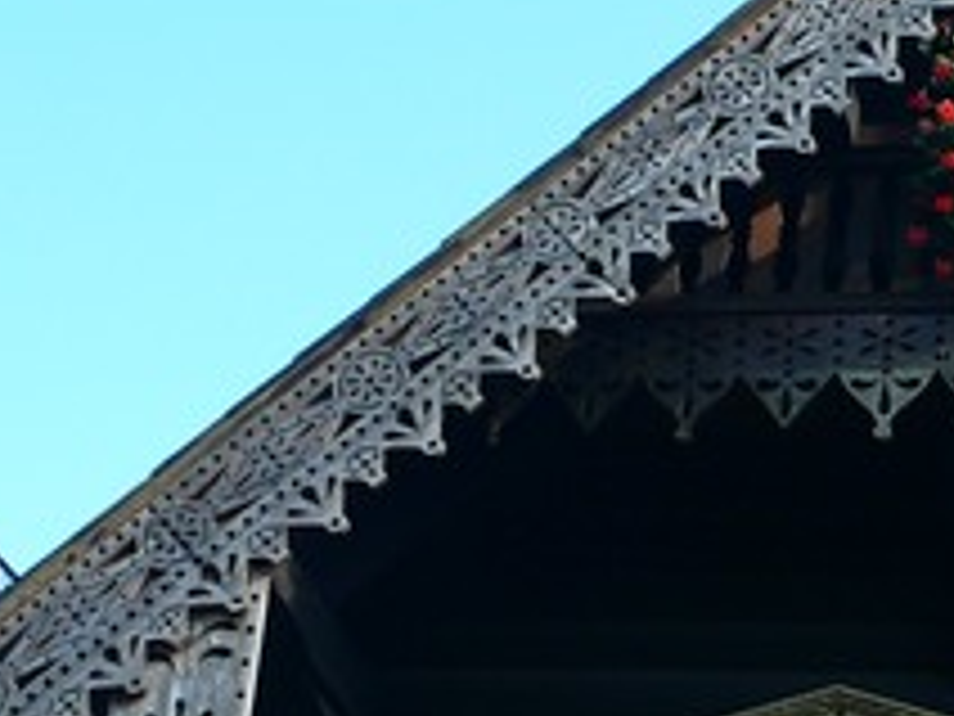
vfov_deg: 11.9
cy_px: 477
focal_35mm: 124
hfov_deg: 14.5
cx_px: 1544
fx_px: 3417
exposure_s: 1/100
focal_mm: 7.4
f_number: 4
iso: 100
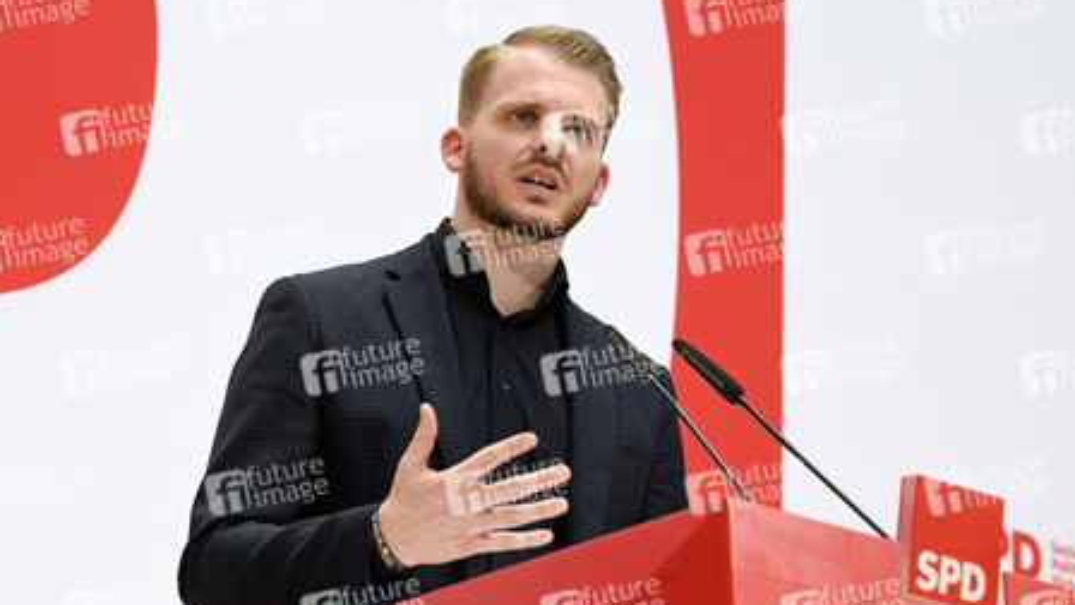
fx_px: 3307
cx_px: 539
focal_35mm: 116
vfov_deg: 10.4
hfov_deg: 18.5
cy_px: 307
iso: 1600
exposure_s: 1/400
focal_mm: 110
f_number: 7.1
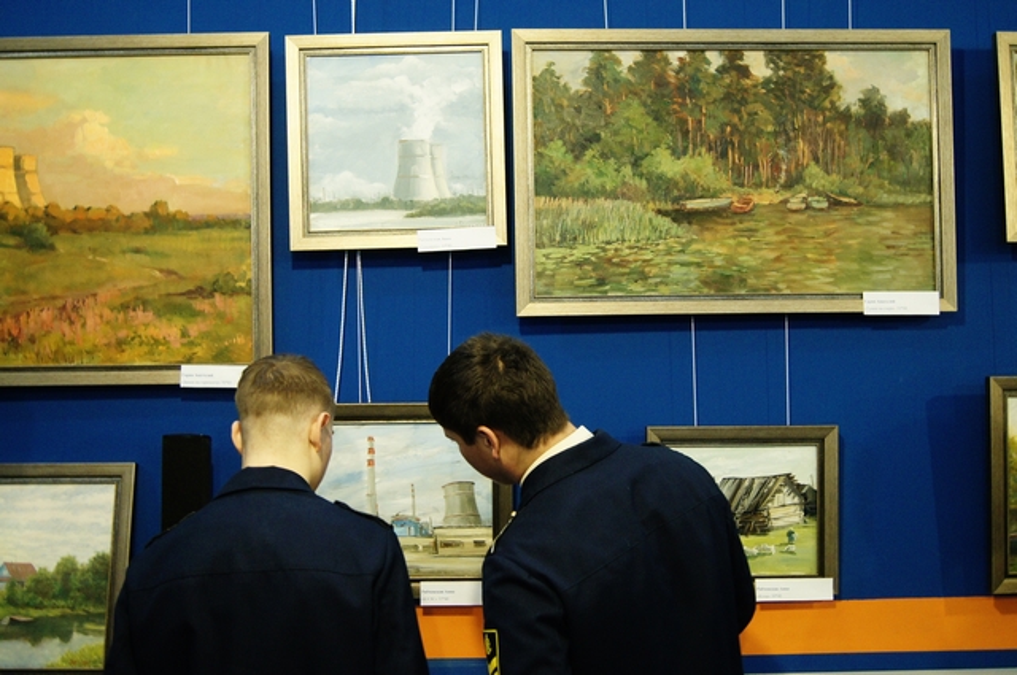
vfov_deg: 34.1
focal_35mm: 39
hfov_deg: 49.6
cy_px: 338
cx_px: 508
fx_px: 1100
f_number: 4.5
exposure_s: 1/25
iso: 1600
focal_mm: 26
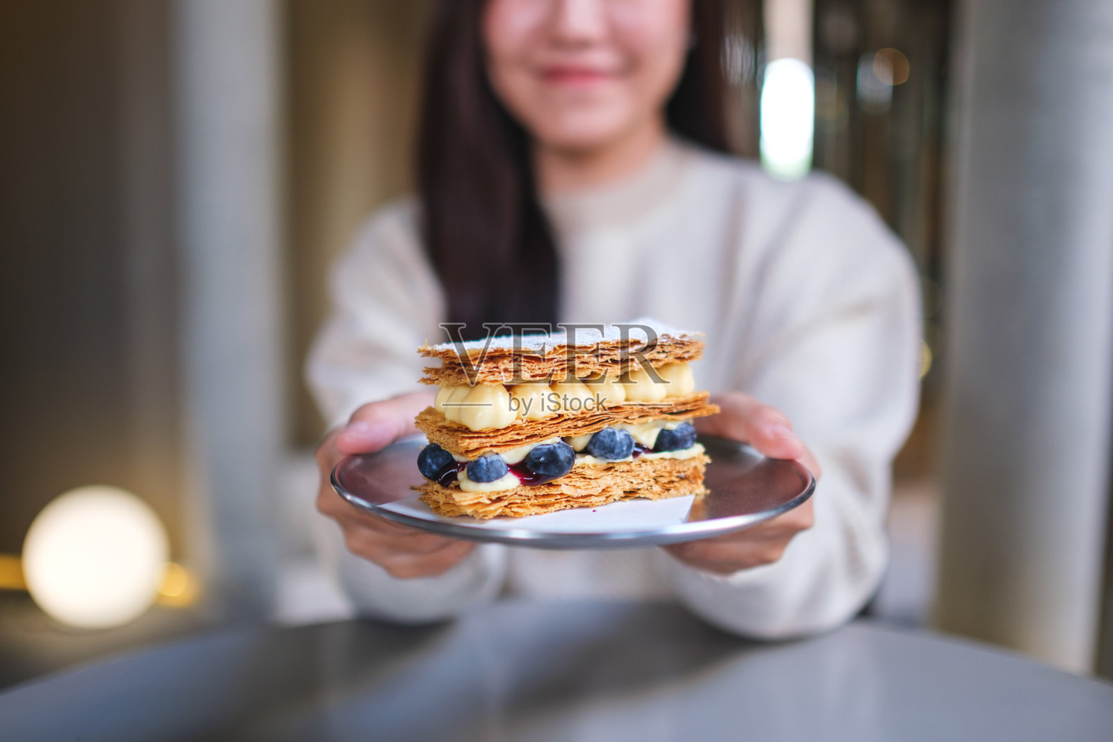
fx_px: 1082
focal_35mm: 35
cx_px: 556
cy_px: 371
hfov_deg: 54.4
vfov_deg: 37.9
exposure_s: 1/110
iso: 160
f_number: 1.4
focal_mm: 23
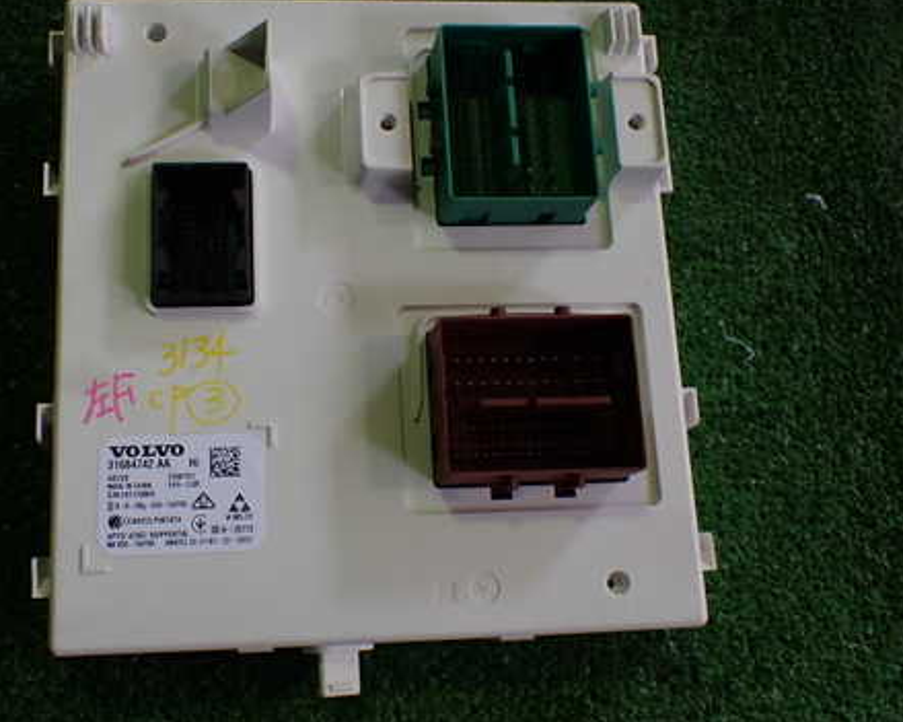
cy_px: 337
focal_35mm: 40
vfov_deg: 37.3
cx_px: 352
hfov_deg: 45.5
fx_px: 1069
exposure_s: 1/125
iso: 200
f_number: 2.3
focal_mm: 5.4
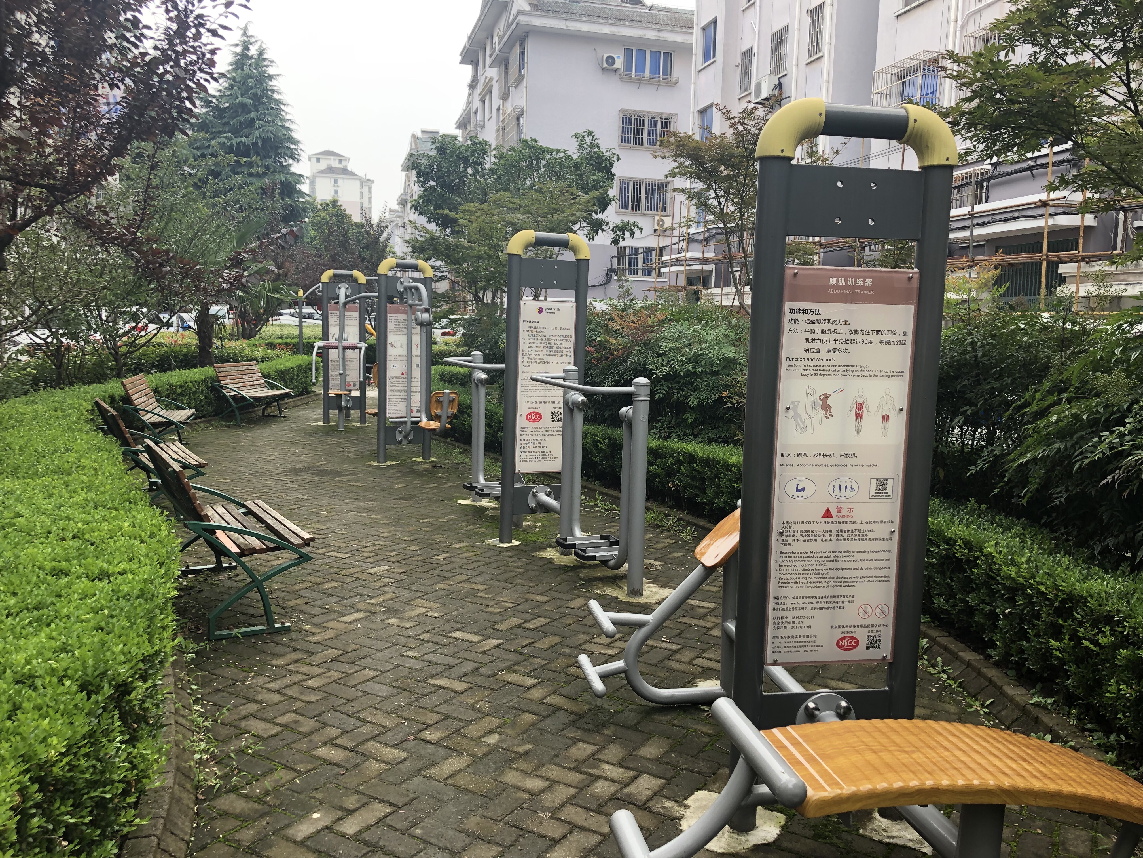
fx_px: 925
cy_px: 429
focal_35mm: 28
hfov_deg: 63.4
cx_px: 572
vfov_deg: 49.7
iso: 20
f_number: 1.8
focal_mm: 4
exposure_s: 1/345
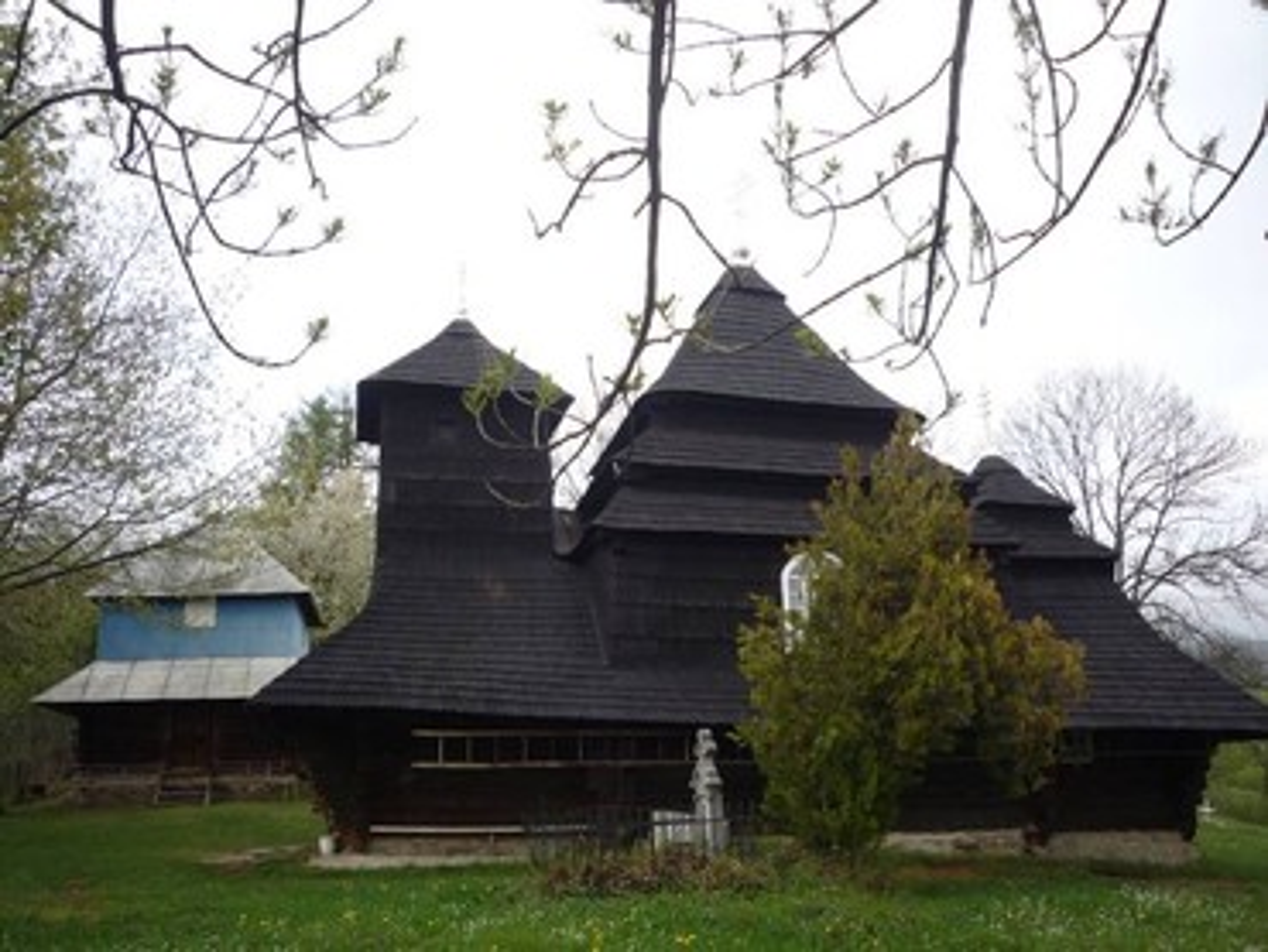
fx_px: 1173
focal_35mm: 32
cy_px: 476
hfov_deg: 56.8
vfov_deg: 44.2
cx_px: 634
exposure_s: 1/500
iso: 125
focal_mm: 5.2
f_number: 3.3
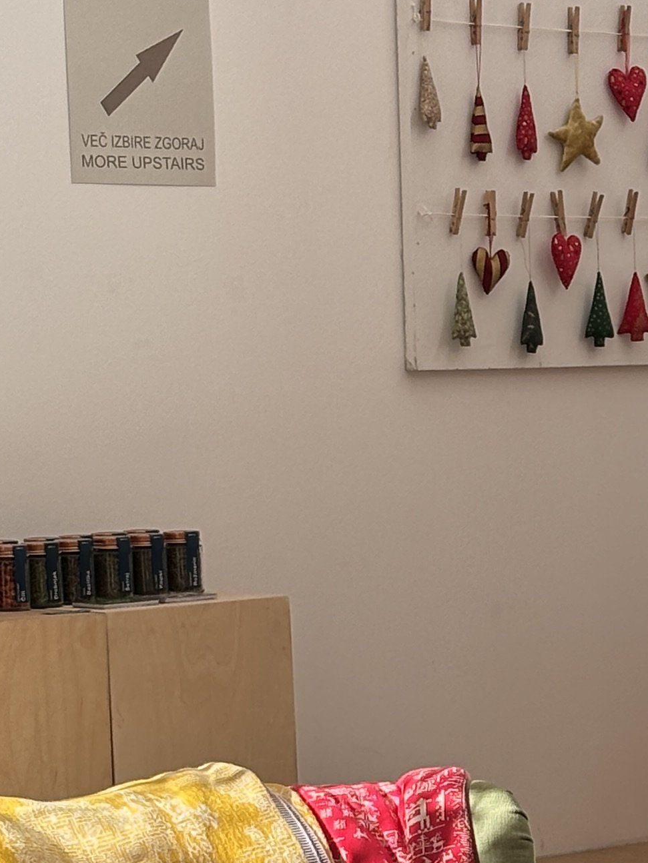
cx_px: 641
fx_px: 4042
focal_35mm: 162
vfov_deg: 12.0
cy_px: 1010
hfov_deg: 9.1
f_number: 1.6
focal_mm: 5.96
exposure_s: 1/488
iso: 32
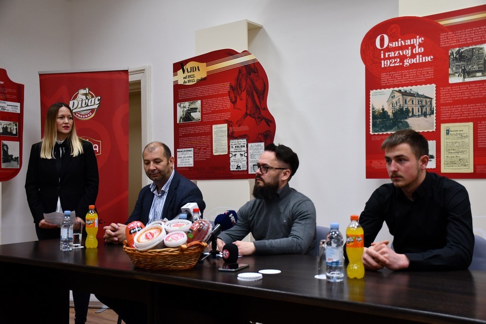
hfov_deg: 48.5
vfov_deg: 33.4
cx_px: 243
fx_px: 540
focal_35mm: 40
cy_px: 162
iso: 1100
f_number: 4
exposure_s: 1/125
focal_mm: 27
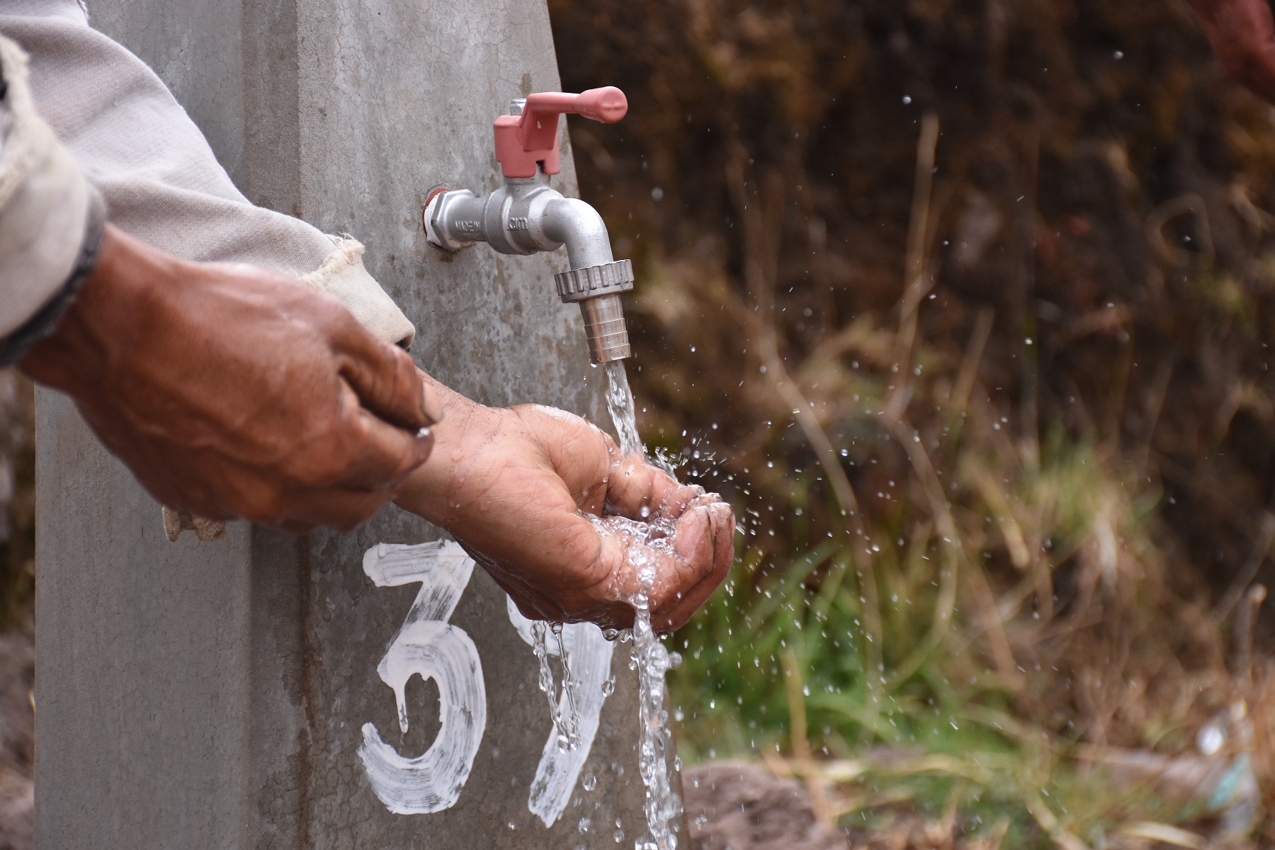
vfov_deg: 12.2
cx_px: 638
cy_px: 425
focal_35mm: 112
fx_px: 3984
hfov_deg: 18.2
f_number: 5
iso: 640
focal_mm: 75
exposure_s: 1/640
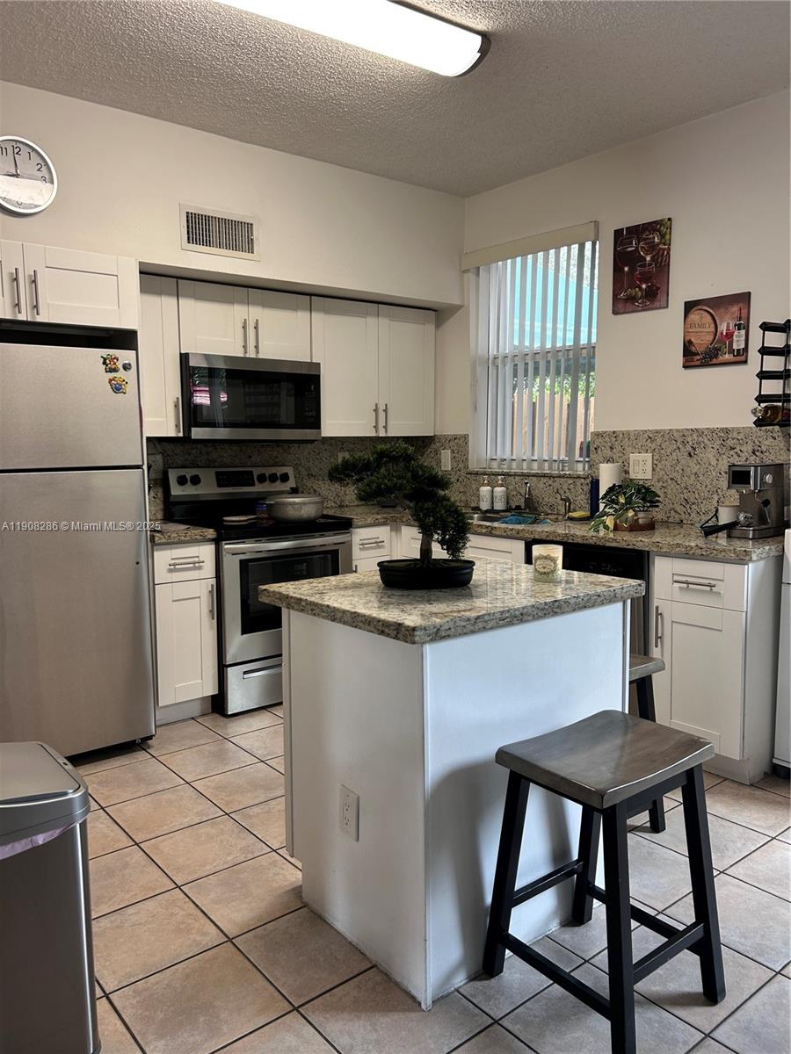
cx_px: 396
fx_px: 792
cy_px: 527
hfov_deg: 53.1
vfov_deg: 67.3
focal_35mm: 26
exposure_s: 1/120
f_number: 1.5
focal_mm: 5.7
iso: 50
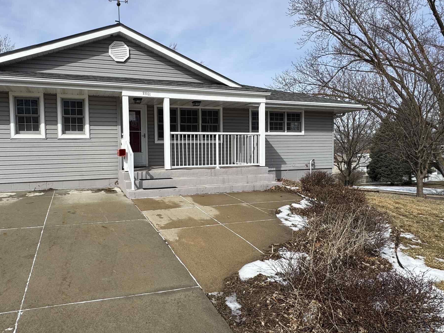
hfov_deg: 71.2
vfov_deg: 56.8
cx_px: 190
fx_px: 308
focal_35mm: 24
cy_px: 169
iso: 50
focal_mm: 2.22
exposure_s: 1/2415
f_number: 2.2
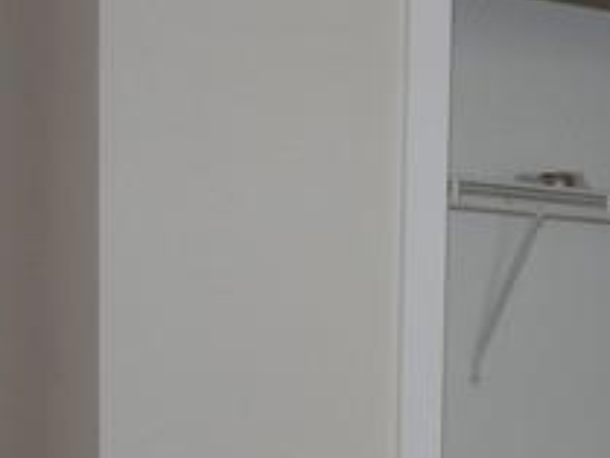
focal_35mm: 98
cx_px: 771
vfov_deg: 14.6
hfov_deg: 18.7
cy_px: 560
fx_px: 1728
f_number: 2.8
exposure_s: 1/60
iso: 100
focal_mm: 3.58
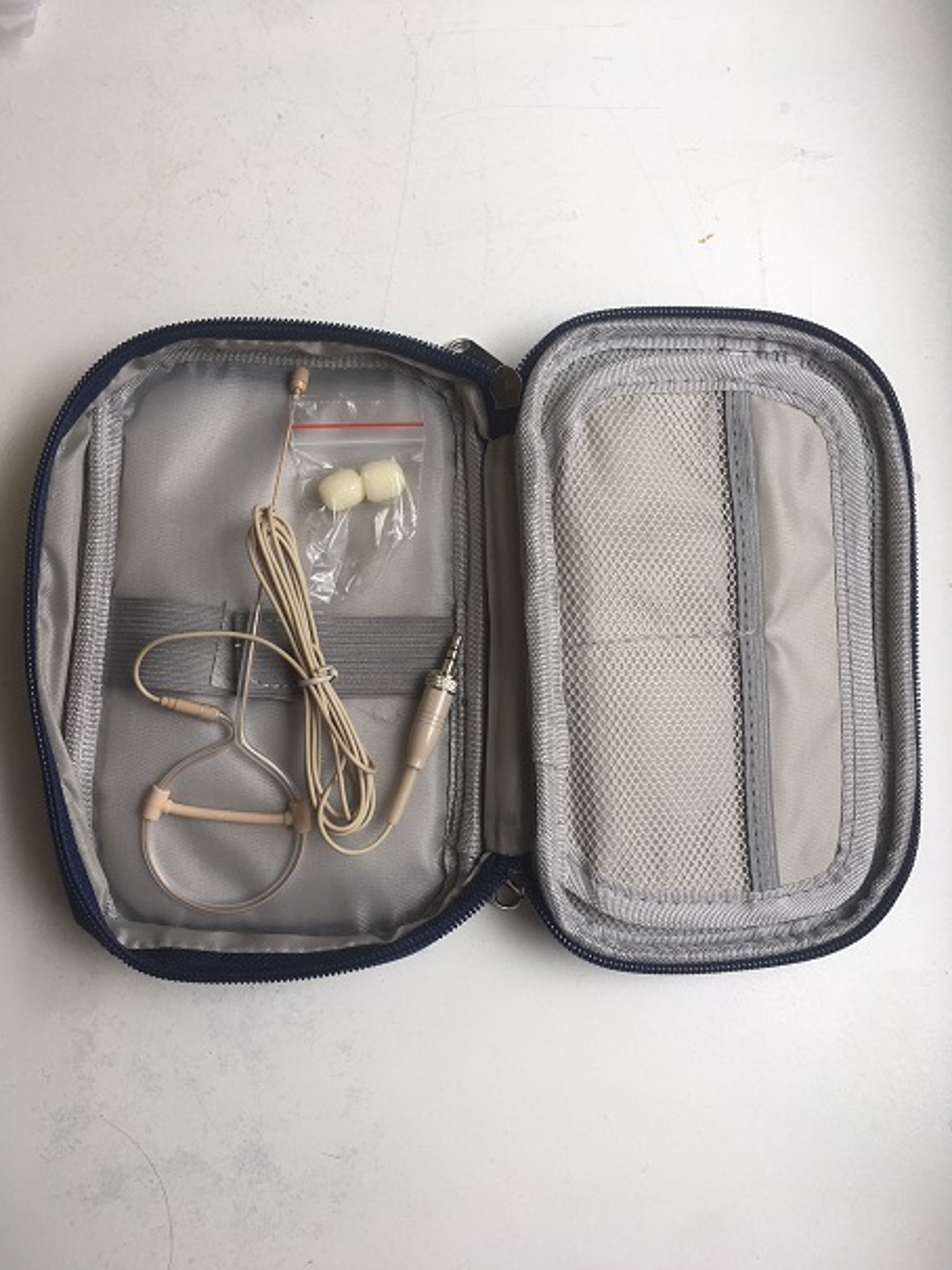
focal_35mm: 29
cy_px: 635
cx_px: 476
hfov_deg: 48.2
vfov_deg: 61.6
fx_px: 1063
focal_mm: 4.15
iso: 25
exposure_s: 1/109
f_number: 2.2
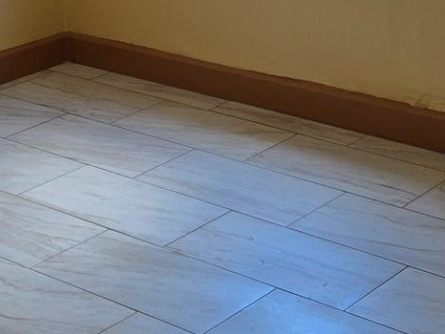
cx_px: 243
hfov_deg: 19.4
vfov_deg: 13.6
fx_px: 1299
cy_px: -198
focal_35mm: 101
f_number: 1.8
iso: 50
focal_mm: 5.4
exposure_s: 1/180
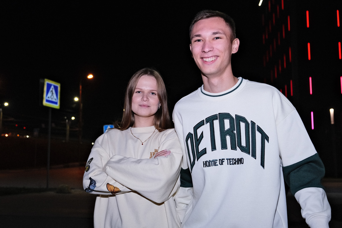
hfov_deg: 46.4
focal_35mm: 42
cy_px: 114
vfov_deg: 31.9
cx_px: 171
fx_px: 399
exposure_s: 1/125
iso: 2500
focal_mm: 27.7
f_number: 3.6
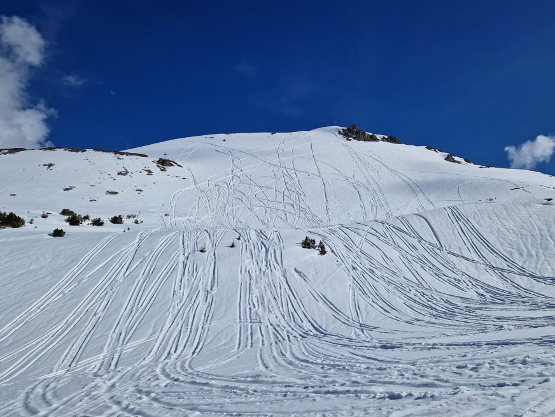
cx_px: 279
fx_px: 433
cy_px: 211
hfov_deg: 65.3
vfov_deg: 51.4
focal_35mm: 27
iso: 50
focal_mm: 5.4
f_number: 1.8
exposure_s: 1/7776
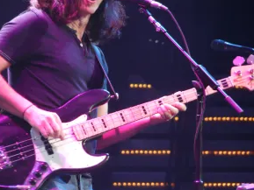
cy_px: 68
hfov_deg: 3.5
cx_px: 115
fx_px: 4103
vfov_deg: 2.7
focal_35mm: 559
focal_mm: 66.3
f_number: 3.6
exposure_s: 1/50
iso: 200
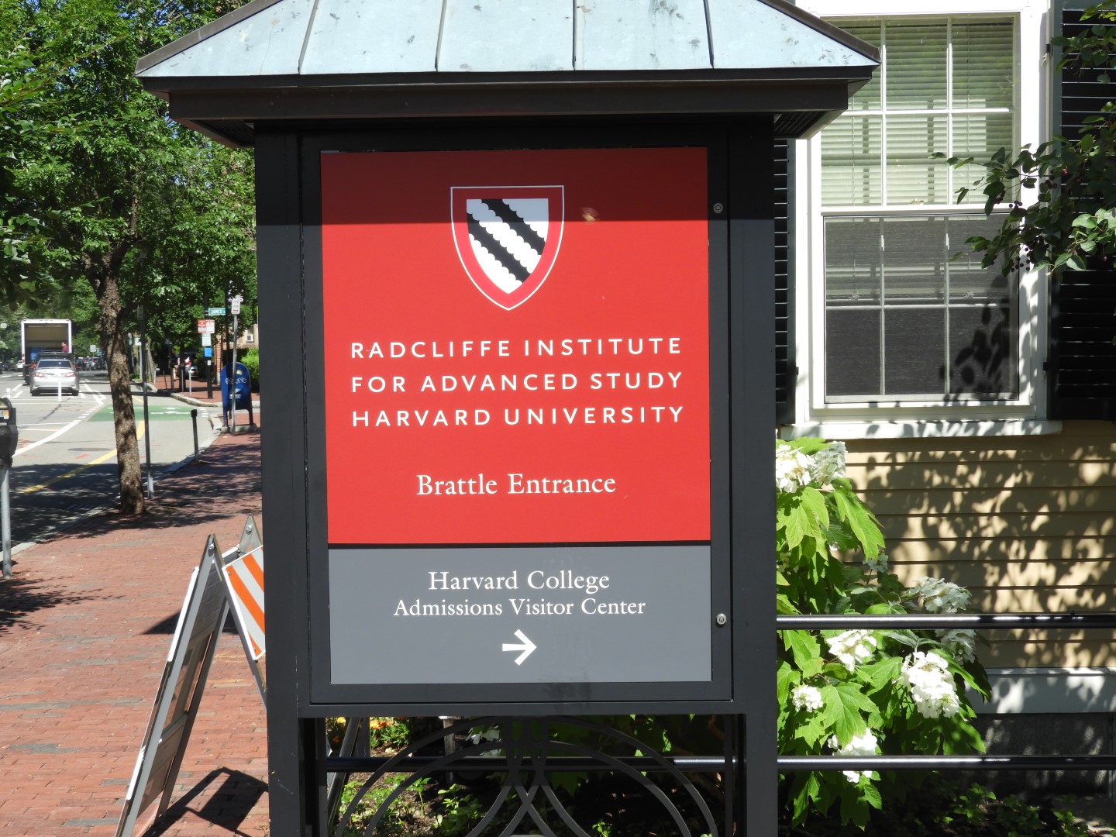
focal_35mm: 50
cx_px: 558
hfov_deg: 38.2
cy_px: 418
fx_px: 1612
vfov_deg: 29.1
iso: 100
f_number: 4
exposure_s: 1/640
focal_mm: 9
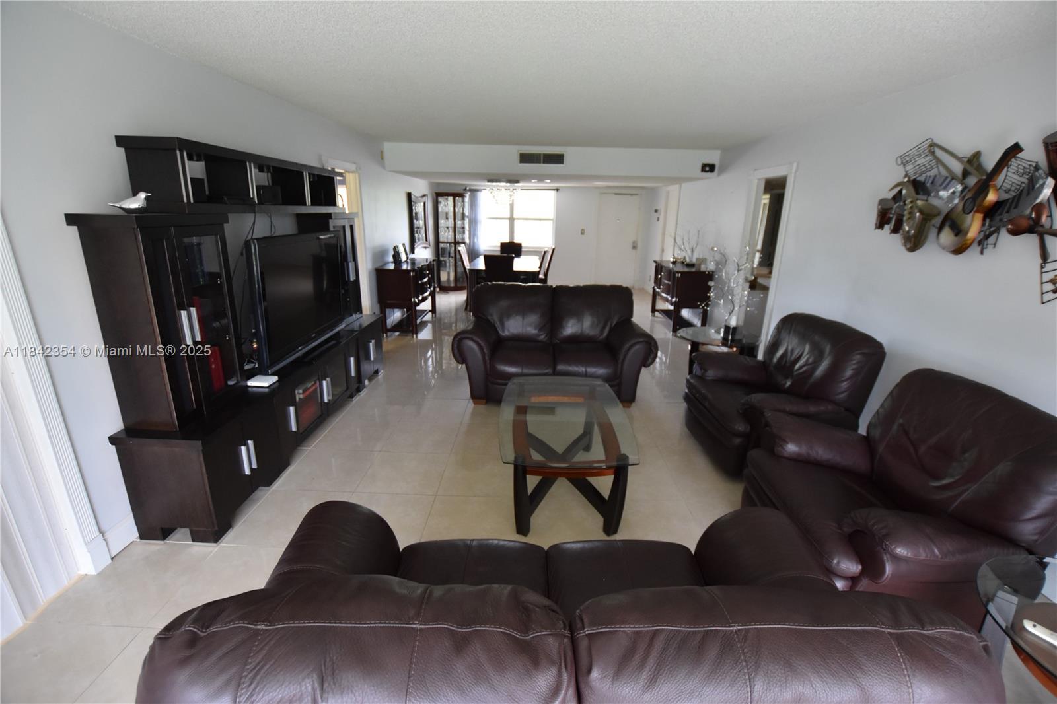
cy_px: 352
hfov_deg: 100.4
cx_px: 528
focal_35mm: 15
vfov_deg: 77.3
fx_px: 440
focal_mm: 10
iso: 1250
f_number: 3.5
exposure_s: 1/60
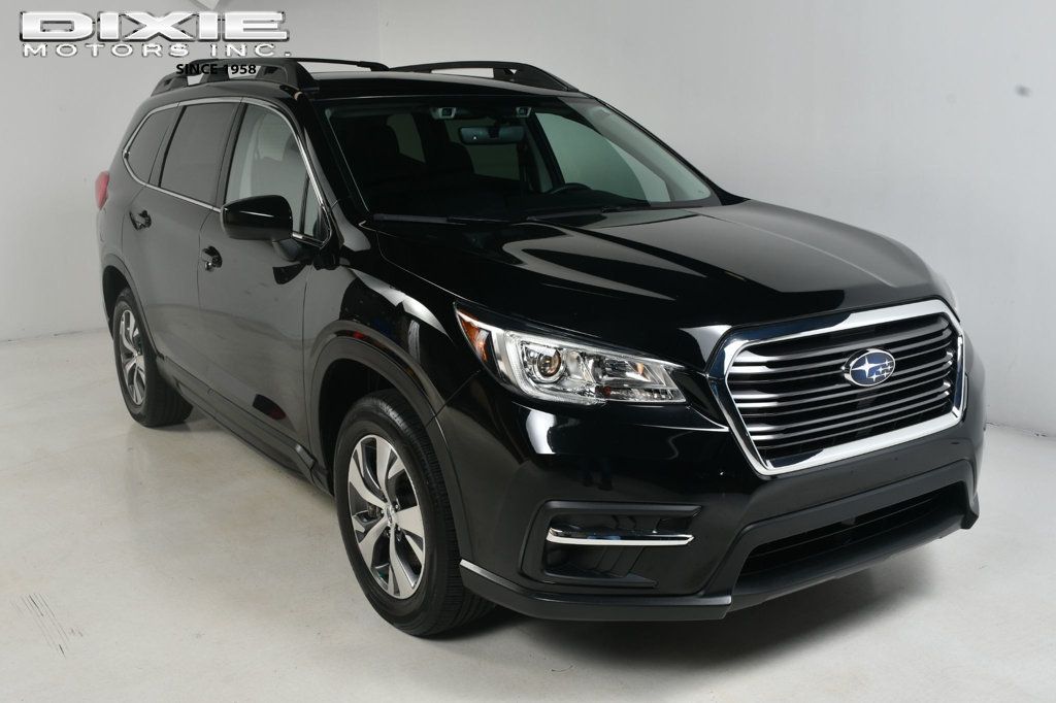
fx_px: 1056
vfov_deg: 36.8
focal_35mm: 36
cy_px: 352
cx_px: 528
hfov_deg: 53.1
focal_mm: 24
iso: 100
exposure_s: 1/160
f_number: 11
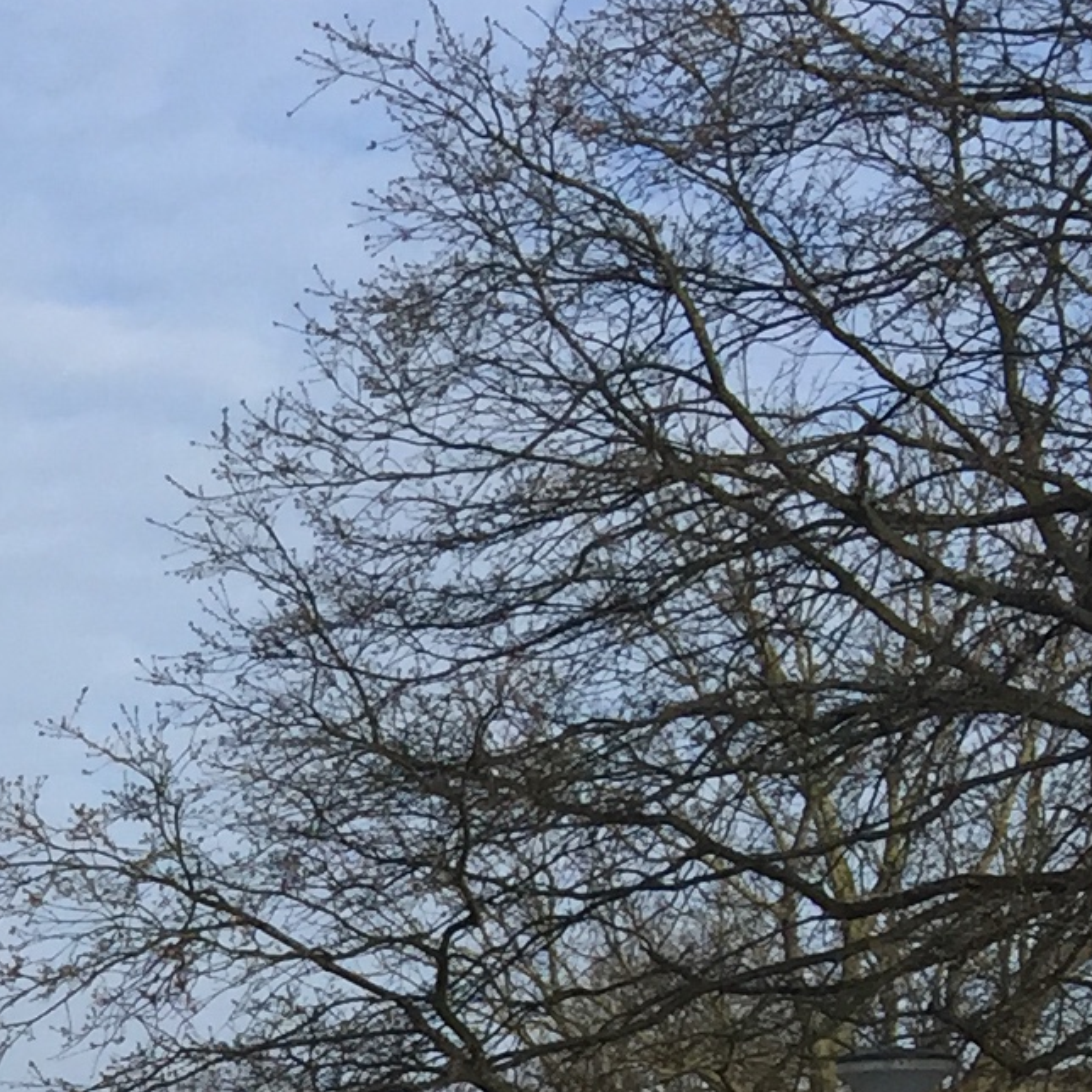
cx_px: -1519
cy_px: 1901
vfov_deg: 12.4
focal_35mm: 130
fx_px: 4640
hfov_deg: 11.2
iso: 32
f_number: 2.2
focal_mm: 4.15
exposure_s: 1/1364
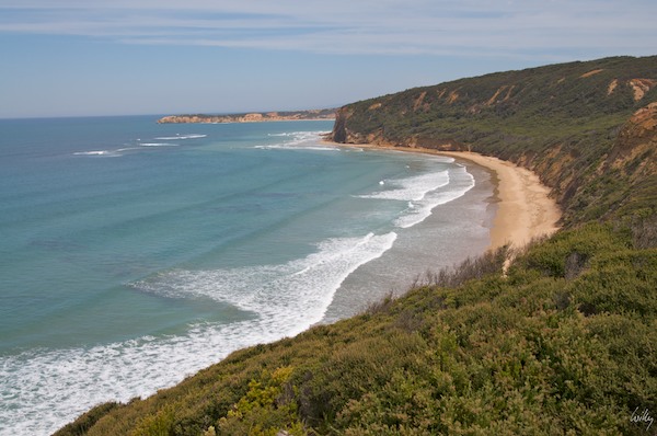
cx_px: 328
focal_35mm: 45
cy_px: 218
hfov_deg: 43.7
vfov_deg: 29.8
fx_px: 820
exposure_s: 1/500
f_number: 11
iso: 250
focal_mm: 30
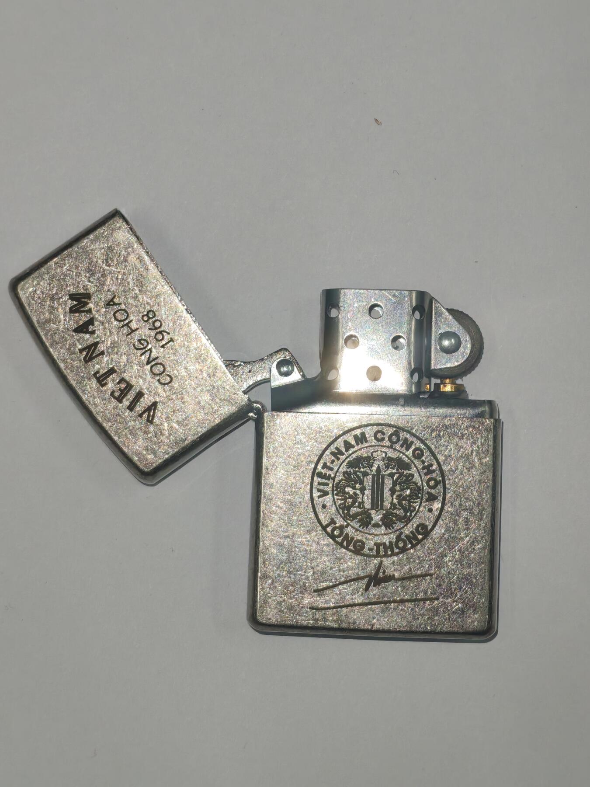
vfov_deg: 28.6
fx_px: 1545
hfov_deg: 21.6
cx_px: 295
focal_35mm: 68
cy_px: 394
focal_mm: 5.52
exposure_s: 1/100
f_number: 1.95
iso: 125
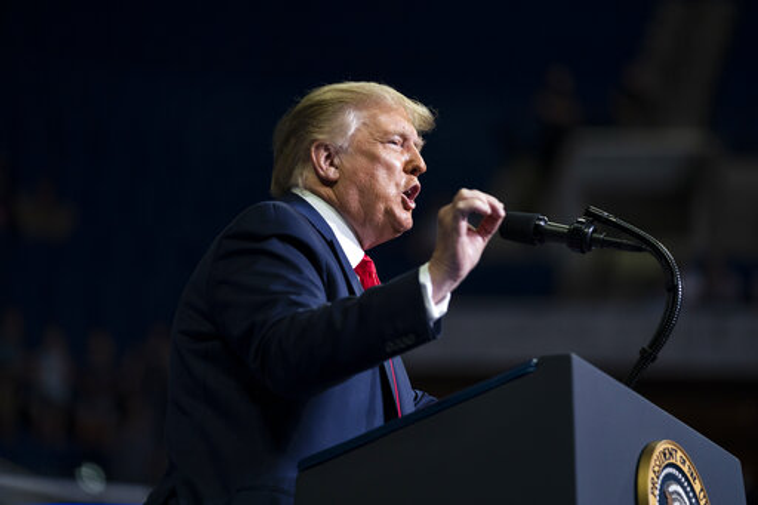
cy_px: 252
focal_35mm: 173
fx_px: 3641
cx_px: 379
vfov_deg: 7.9
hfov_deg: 11.9
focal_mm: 173
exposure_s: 1/2500
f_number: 2.8
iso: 1600
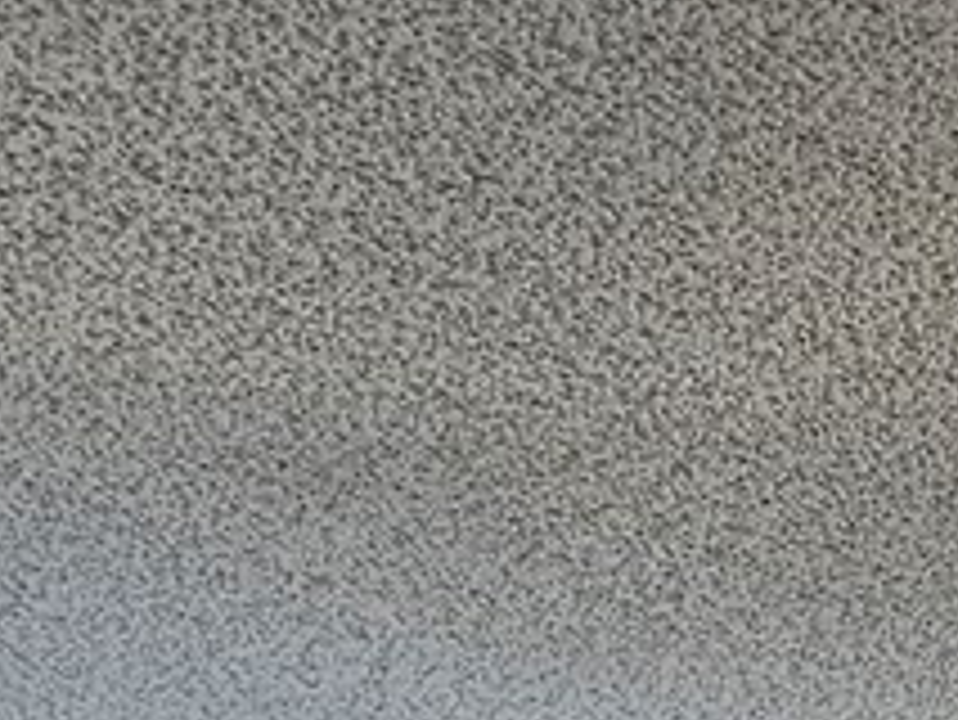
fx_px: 4790
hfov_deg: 10.7
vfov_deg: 7.5
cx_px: 1727
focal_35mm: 173
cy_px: 2205
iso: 125
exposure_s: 1/120
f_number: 1.7
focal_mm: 6.3
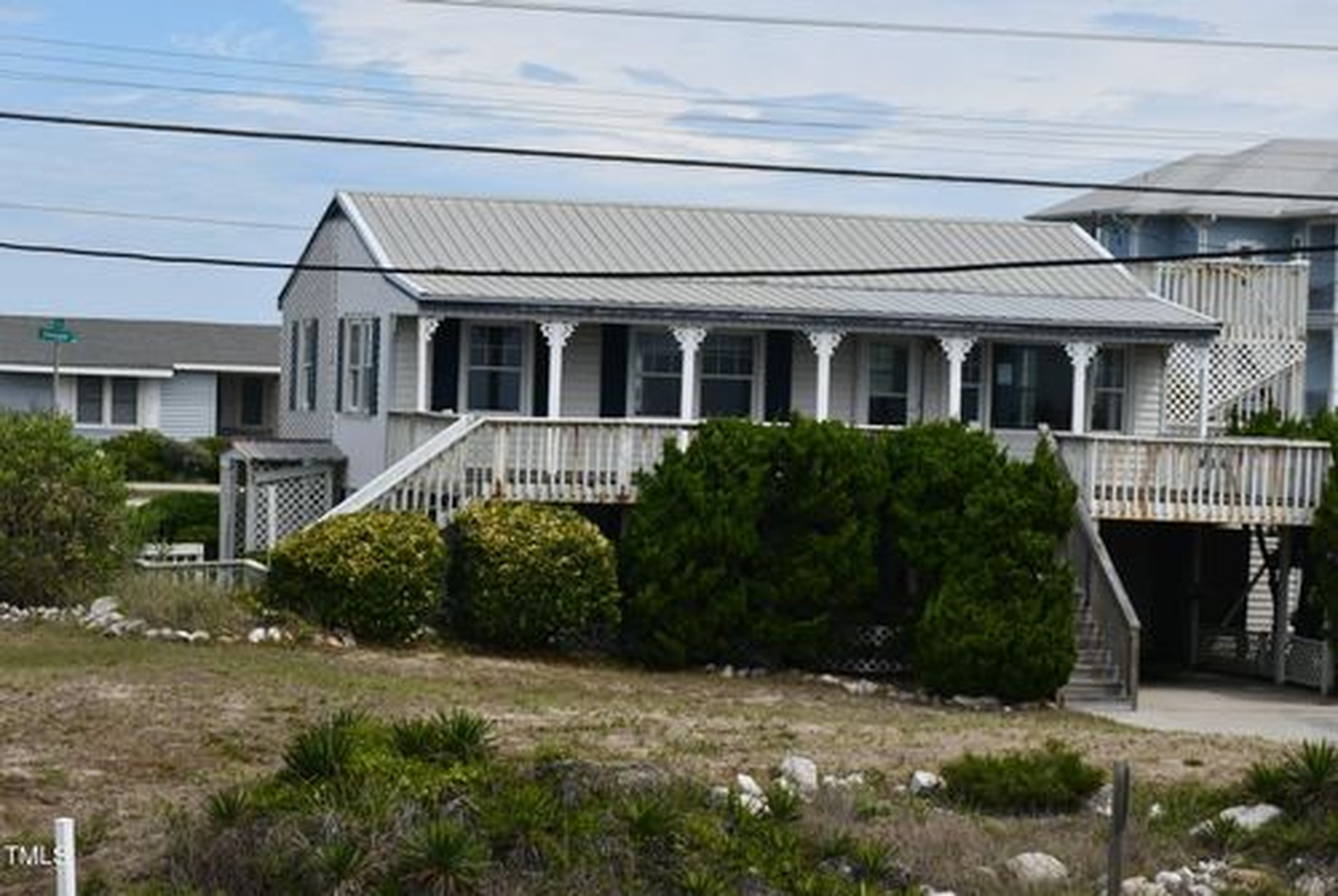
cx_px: 669
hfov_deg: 17.0
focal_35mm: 120
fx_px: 4467
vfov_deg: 11.5
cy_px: 448
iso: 100
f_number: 9.5
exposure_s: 1/350
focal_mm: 60
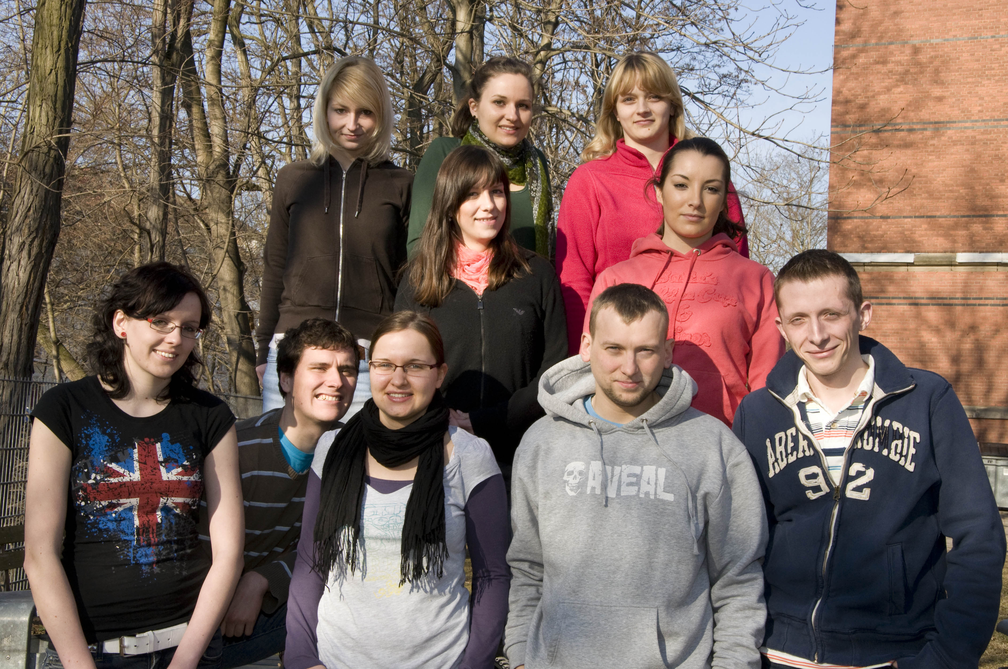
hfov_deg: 35.1
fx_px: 1594
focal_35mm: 57
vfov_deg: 23.7
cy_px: 334
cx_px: 504
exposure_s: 1/200
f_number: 16
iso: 500
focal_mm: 38
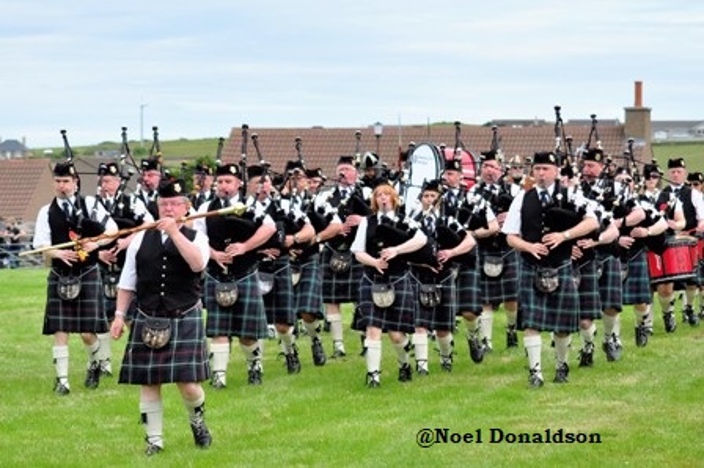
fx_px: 2785
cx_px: 352
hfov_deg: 14.4
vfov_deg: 9.6
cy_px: 234
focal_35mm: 142
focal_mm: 95
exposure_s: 1/1000
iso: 400
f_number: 7.1
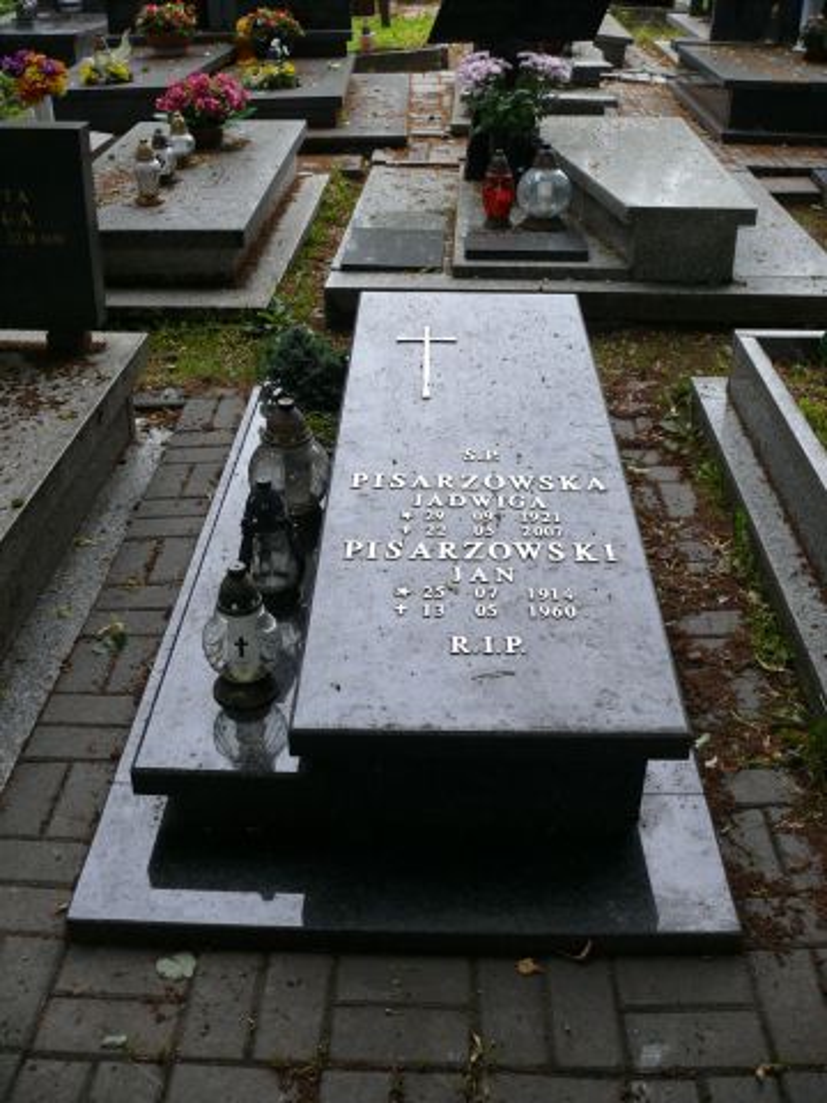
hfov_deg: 40.7
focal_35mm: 35
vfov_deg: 52.6
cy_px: 552
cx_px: 414
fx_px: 1115
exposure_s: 1/50
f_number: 2.8
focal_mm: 7.4
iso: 100
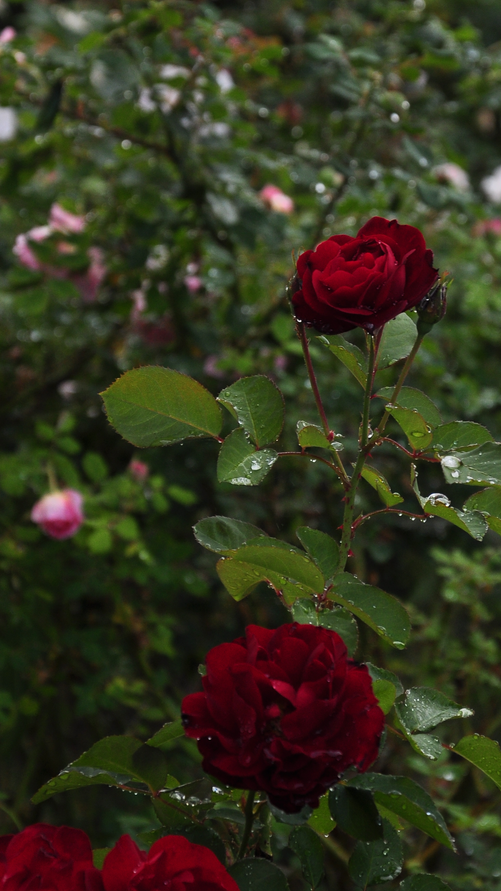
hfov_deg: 6.1
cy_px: 294
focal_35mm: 200
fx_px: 4724
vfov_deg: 10.8
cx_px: 336
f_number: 5.3
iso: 250
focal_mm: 80
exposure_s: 1/200
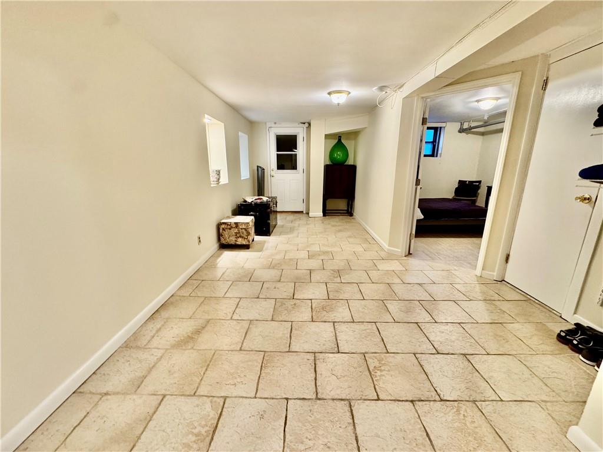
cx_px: 302
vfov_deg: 85.7
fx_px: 244
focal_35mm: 14
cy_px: 226
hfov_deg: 102.1
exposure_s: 1/60
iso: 200
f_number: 2.2
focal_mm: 2.22
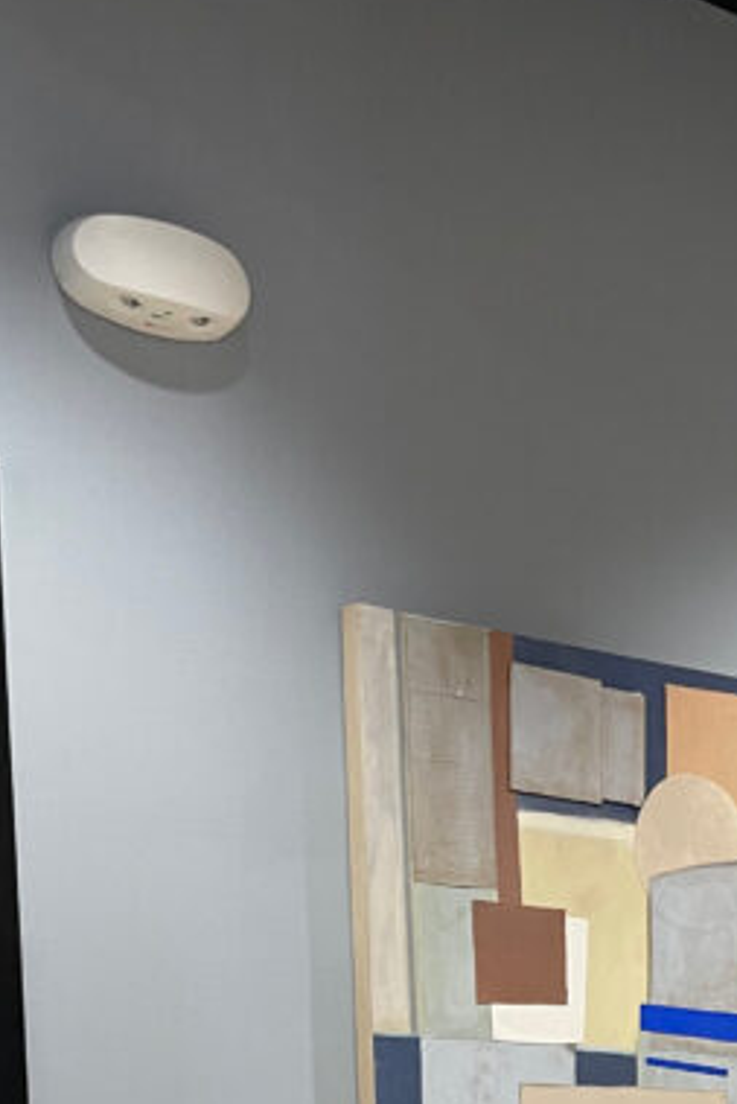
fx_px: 2239
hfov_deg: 17.7
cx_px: 897
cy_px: 1448
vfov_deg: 24.2
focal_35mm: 73
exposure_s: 1/60
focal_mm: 5.1
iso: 125
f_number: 1.6
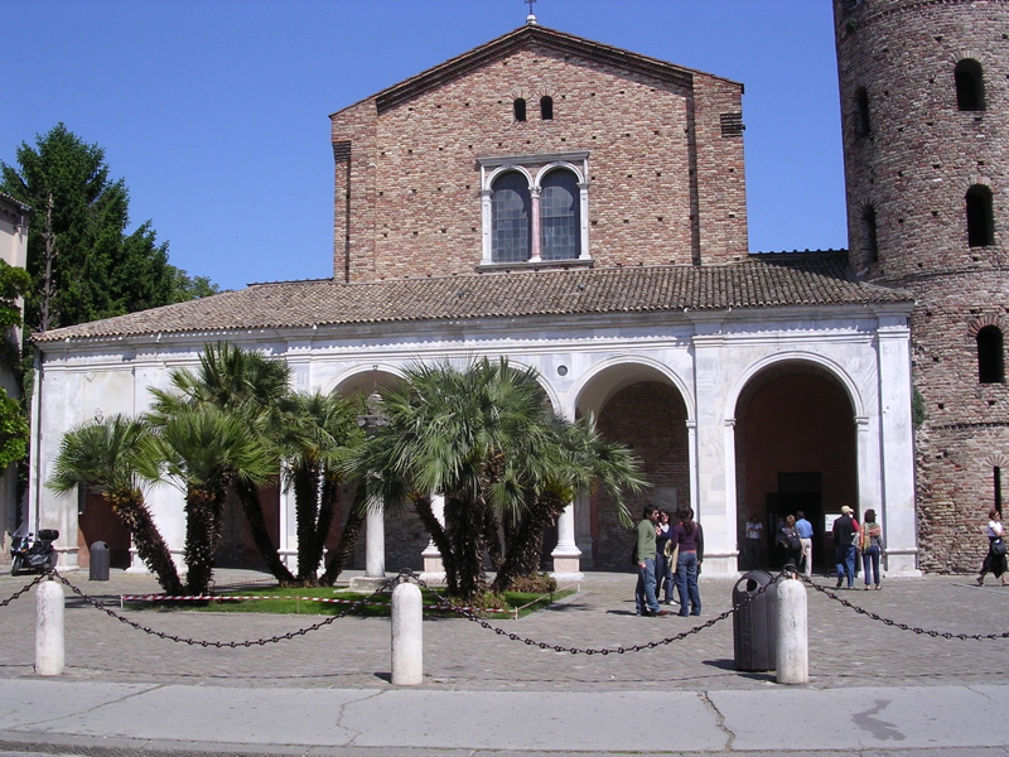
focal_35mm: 38
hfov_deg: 49.0
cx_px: 504
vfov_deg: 37.7
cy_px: 378
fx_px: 1108
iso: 100
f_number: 5.6
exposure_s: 1/336
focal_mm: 5.8
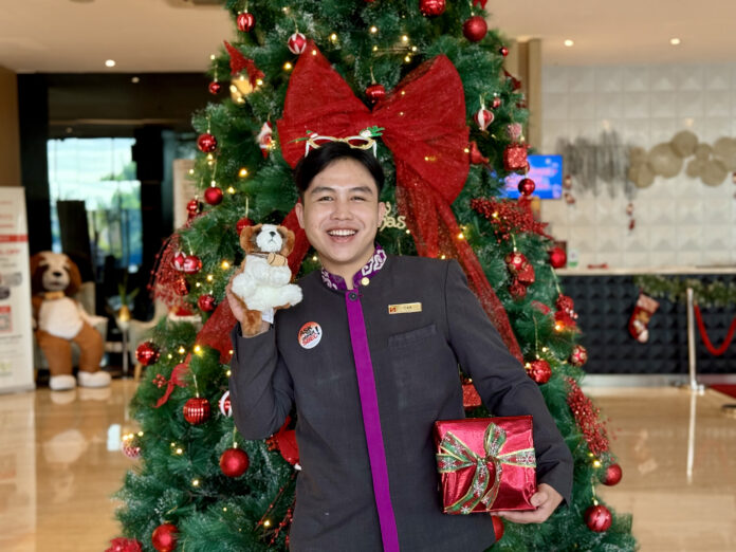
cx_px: 368
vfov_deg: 30.3
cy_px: 276
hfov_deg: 39.7
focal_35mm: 48
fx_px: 1021
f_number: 1.78
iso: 200
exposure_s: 1/33
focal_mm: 6.76
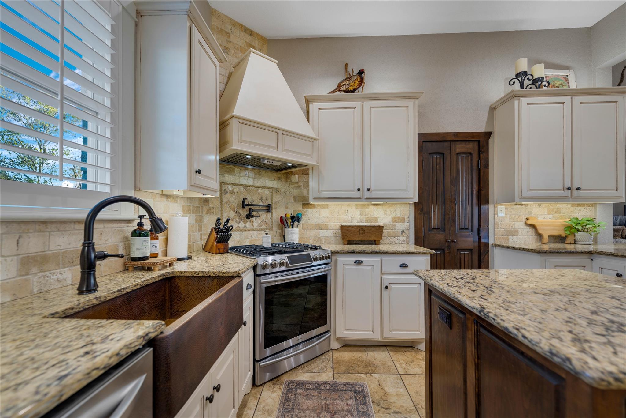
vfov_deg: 81.2
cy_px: 209
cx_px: 313
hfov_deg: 104.3
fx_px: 243
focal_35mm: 14
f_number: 3.2
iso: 200
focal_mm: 14
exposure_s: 1/13
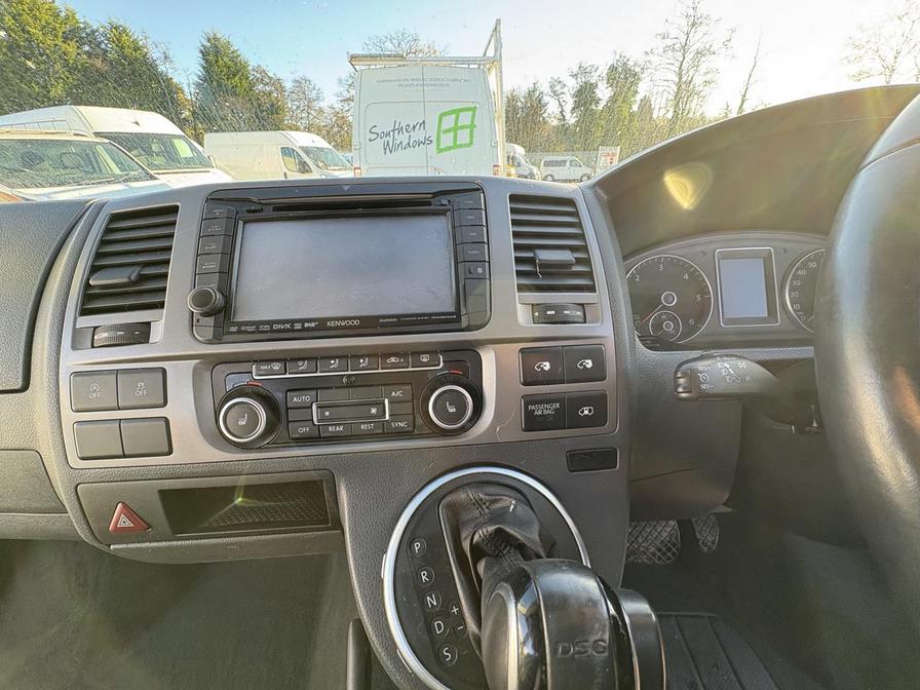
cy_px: 345
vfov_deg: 85.7
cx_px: 460
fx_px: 372
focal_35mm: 14
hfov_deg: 102.1
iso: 100
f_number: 2.2
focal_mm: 2.22
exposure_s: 1/99
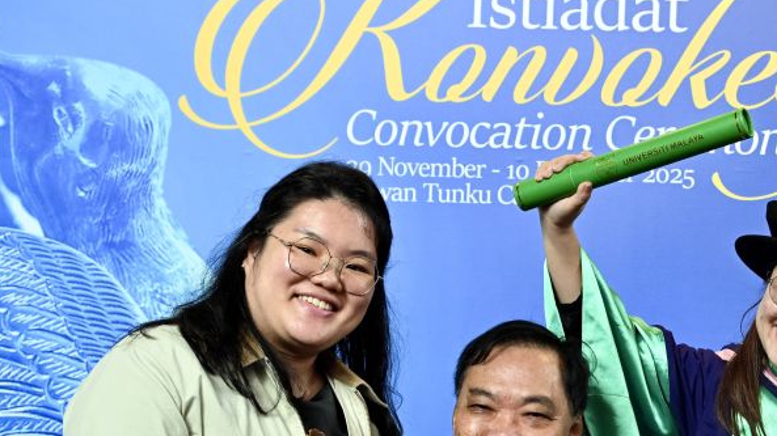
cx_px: 761
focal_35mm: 92
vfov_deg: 13.1
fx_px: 1895
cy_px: 348
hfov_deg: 22.4
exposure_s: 1/160
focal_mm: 42
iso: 1250
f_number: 4.5
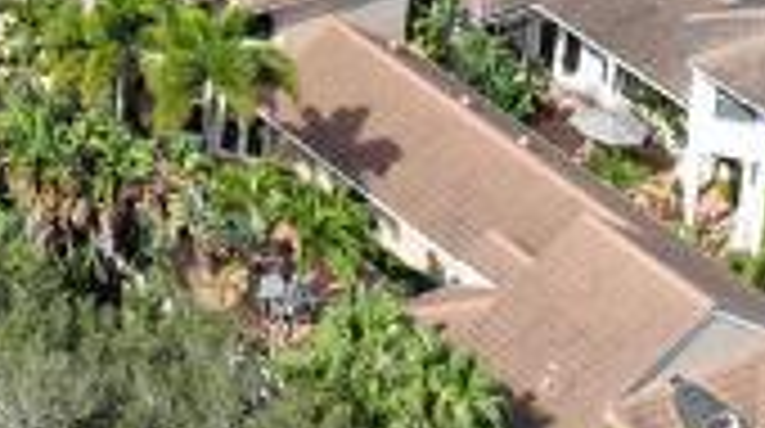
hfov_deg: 12.4
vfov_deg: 6.8
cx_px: -637
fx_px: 3200
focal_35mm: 158
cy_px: -897
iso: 100
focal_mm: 12.29
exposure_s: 1/1250
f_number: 2.8
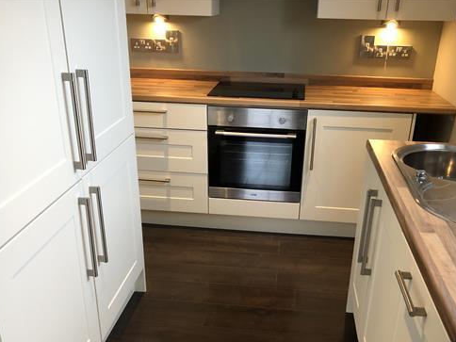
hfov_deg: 50.1
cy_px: 221
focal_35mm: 37
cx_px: 247
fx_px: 487
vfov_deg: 38.3
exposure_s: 1/15
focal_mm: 3.99
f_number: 1.8
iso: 50
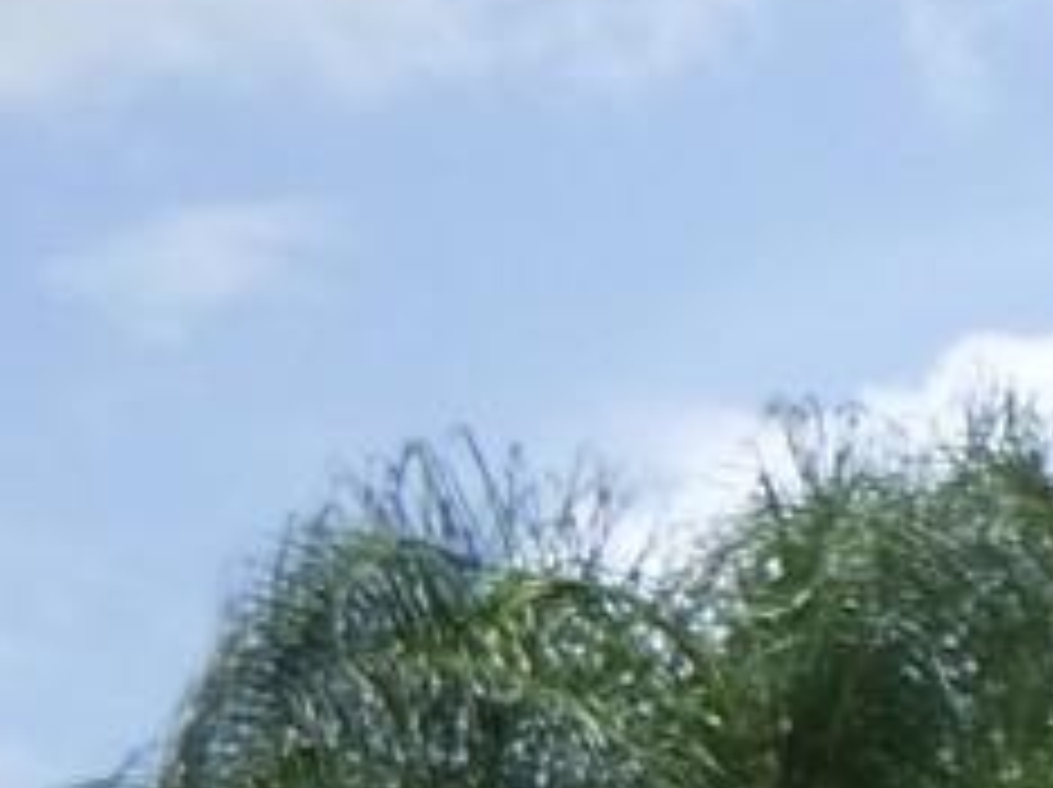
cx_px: 3276
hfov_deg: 9.1
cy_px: 1698
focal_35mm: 171
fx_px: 5196
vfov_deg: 8.2
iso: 160
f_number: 3.9
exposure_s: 1/500
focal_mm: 4.5
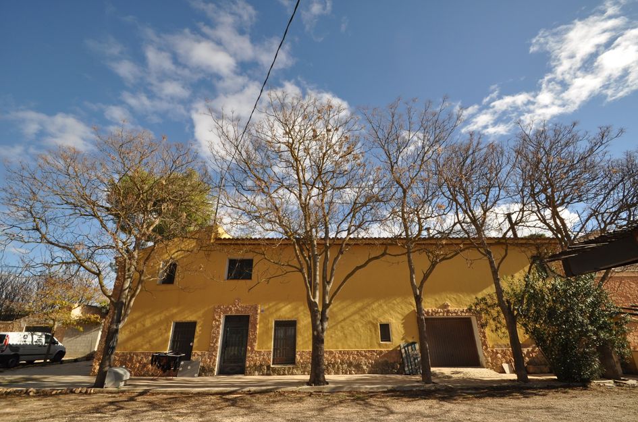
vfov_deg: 77.0
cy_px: 211
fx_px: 265
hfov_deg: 100.5
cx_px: 319
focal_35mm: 15
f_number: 9
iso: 200
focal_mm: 10
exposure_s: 1/320
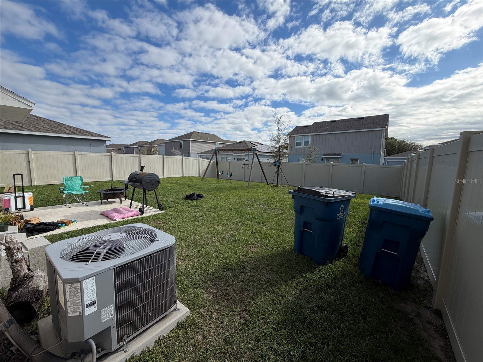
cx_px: 242
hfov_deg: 102.1
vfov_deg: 85.7
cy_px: 181
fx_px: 195
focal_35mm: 14
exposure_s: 1/1068
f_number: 2.2
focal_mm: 2.22
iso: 20
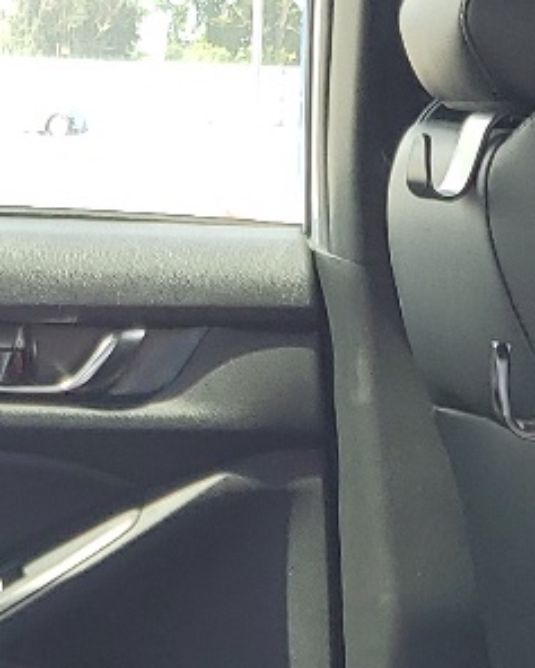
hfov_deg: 11.3
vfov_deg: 13.3
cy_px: 973
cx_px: 142
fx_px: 2710
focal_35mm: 137
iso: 50
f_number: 1.5
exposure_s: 1/286
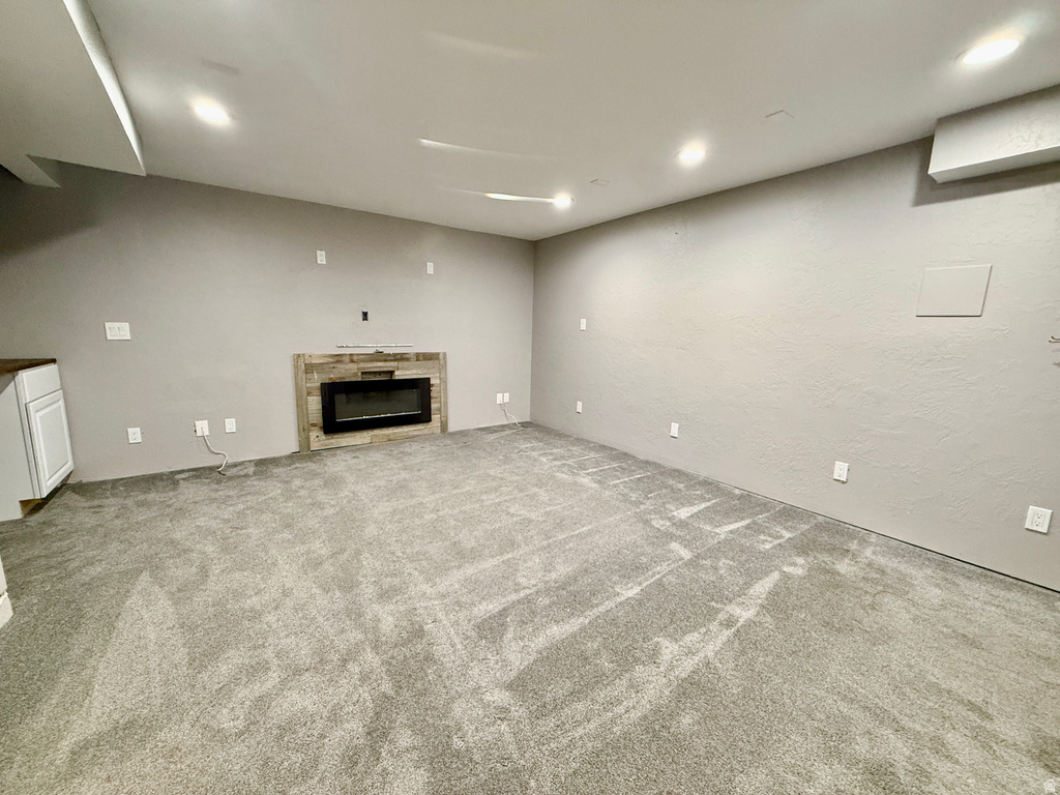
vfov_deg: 85.7
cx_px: 530
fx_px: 429
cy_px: 398
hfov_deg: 102.1
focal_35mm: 14
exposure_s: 1/60
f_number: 2.2
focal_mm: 2.22
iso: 320
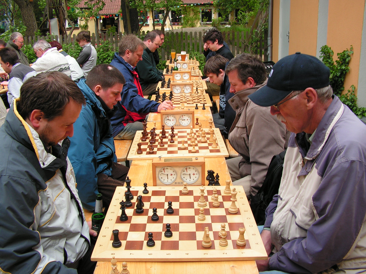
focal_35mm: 36
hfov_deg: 51.4
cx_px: 183
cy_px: 137
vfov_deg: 39.7
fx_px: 381
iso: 64
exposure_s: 1/160
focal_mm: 6
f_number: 4.8
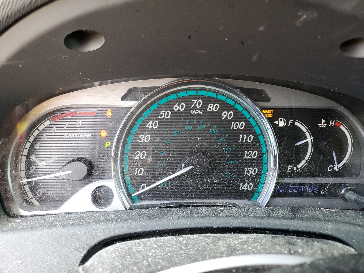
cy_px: 136
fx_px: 273
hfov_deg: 67.3
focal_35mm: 26
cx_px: 182
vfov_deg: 53.1
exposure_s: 1/50
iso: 104
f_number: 1.5
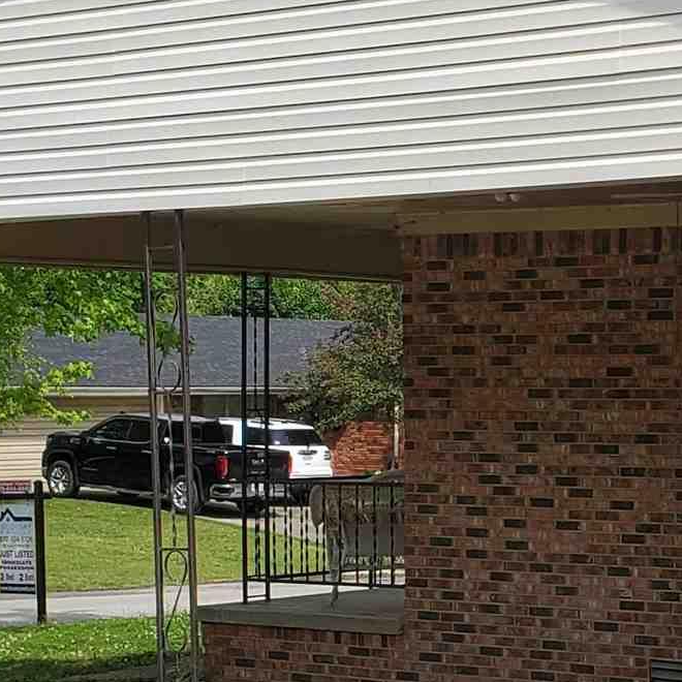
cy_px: 421
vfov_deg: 16.3
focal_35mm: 107
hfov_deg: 15.6
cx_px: 834
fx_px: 2385
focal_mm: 4.3
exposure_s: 1/1354
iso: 50
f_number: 2.4
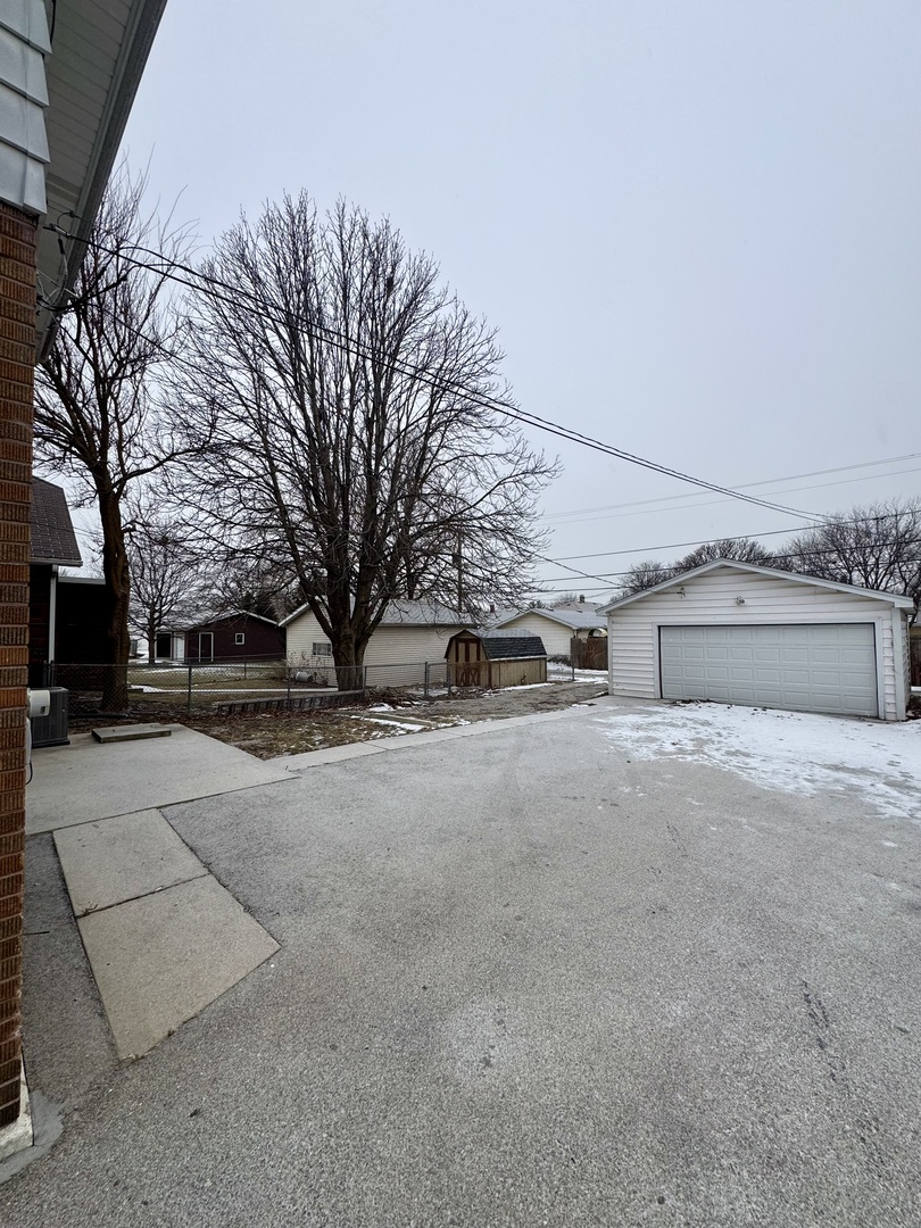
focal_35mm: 14
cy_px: 614
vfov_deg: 102.1
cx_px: 460
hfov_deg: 85.7
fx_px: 497
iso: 40
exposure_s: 1/430
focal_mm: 2.22
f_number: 2.2
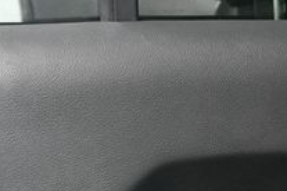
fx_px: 885
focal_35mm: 111
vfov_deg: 11.9
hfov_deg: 18.0
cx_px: 286
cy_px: 271
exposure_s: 1/160
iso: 100
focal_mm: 24
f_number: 5
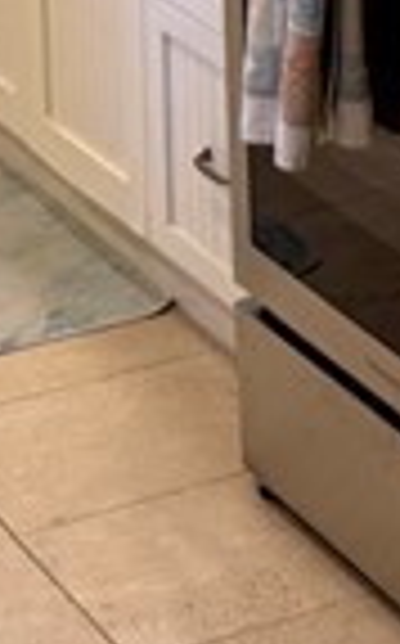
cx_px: 1151
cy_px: -797
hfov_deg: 6.6
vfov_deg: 10.3
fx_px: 3184
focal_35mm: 182
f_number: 1.78
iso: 100
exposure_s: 1/120
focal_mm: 6.76
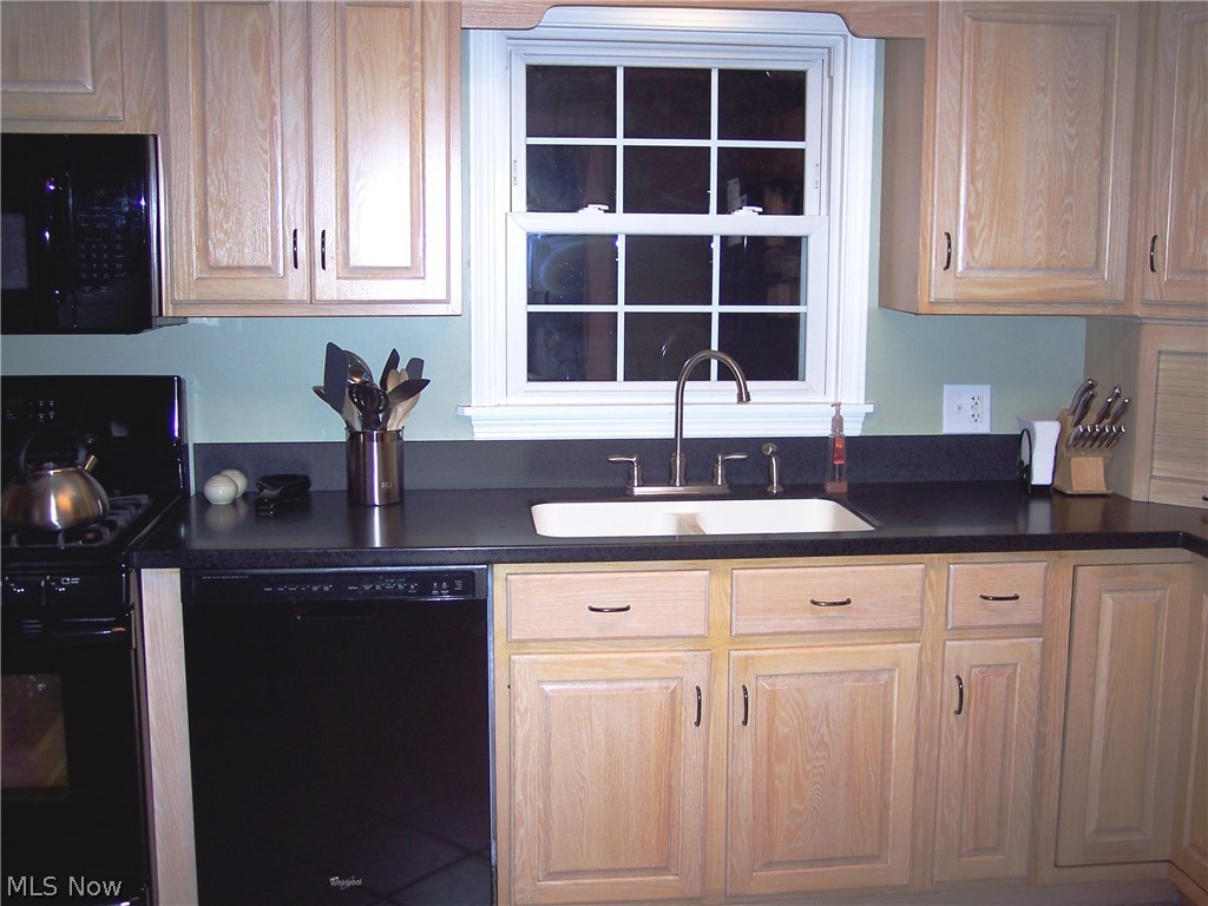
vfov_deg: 36.8
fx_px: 1361
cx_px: 604
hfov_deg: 47.9
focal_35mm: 39
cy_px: 453
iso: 100
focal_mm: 8
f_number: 2.8
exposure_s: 1/60
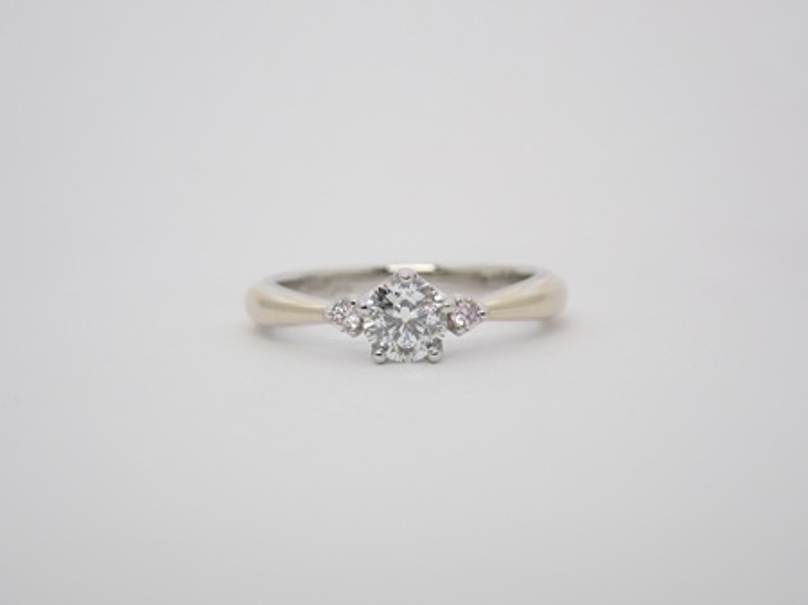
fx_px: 1913
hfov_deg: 23.8
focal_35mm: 82
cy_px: 302
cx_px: 404
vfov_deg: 18.0
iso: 200
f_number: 4.3
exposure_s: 1/125
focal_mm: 14.62
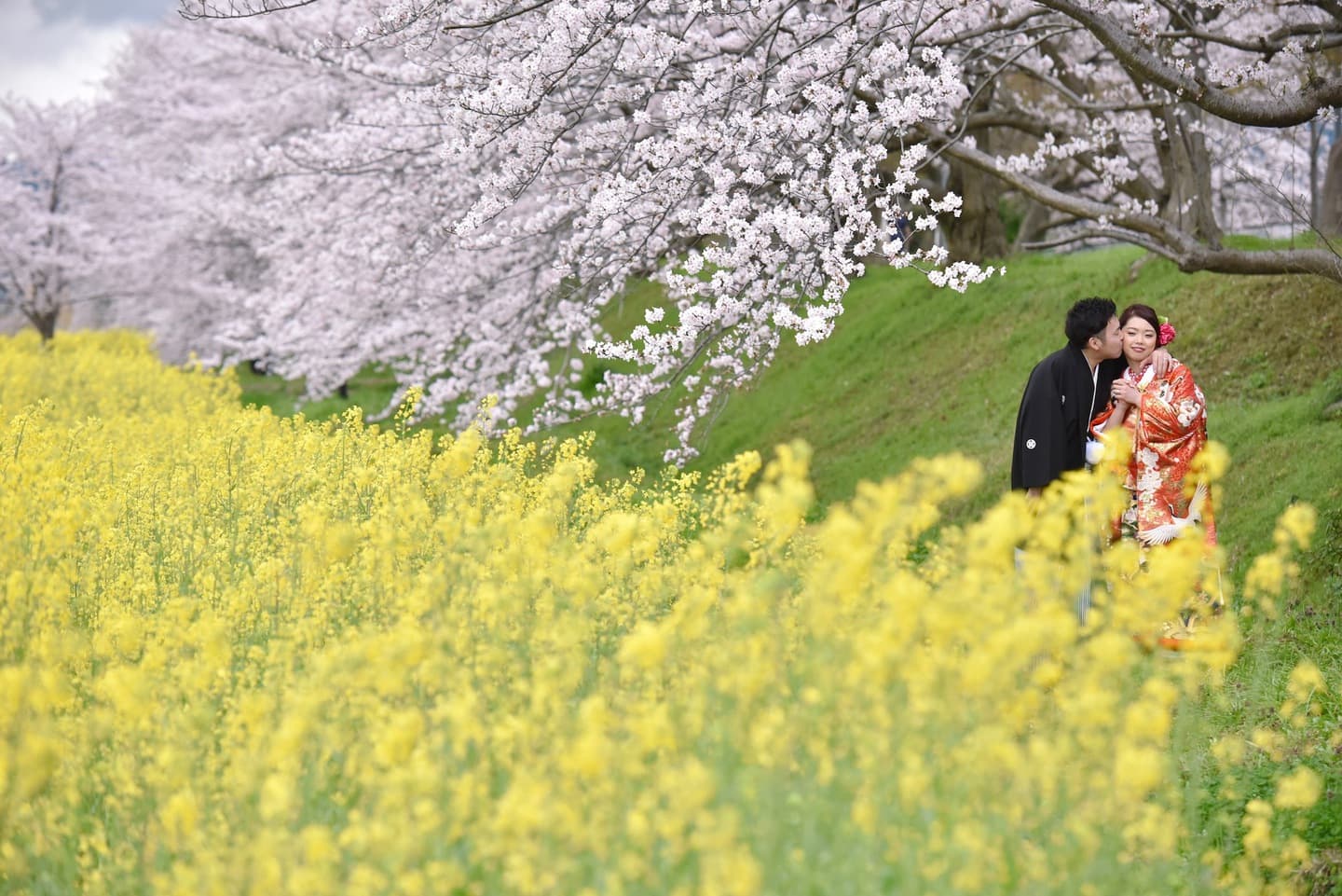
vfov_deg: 10.2
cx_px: 671
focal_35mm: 135
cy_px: 448
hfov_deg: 15.2
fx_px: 5034
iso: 2000
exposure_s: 1/640
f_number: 5.6
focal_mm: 135
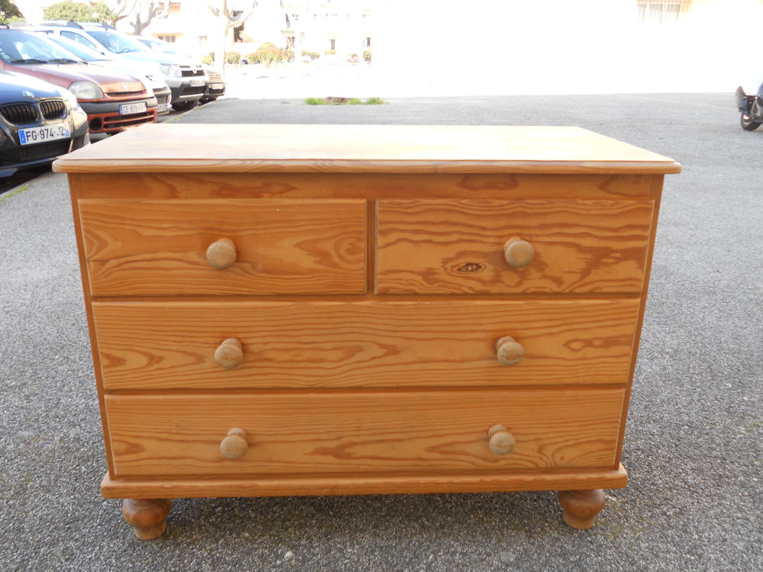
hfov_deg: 56.8
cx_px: 382
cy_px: 286
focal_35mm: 32
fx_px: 705
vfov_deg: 44.2
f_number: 3.5
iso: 80
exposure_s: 1/100
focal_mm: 5.8
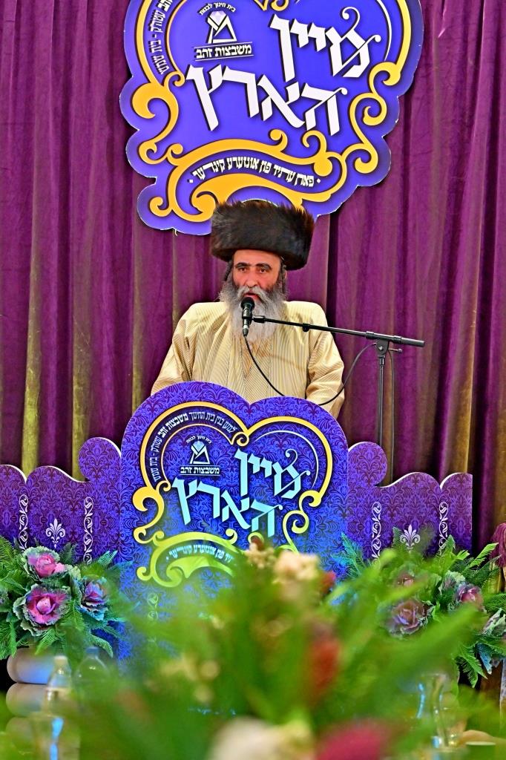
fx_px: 3797
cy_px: 380
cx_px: 253
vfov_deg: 11.4
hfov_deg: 7.6
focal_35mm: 180
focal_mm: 120
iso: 800
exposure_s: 1/200
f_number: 4
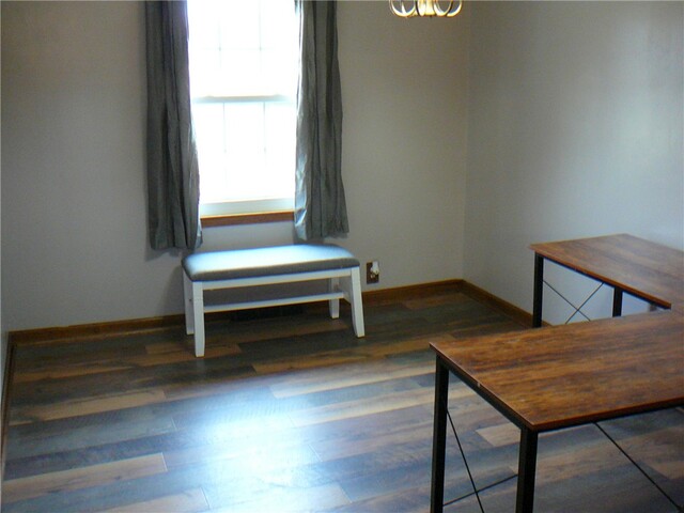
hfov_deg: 52.6
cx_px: 342
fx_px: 692
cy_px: 256
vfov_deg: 40.7
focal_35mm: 35
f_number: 2.8
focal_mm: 5.2
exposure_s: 1/13
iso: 200
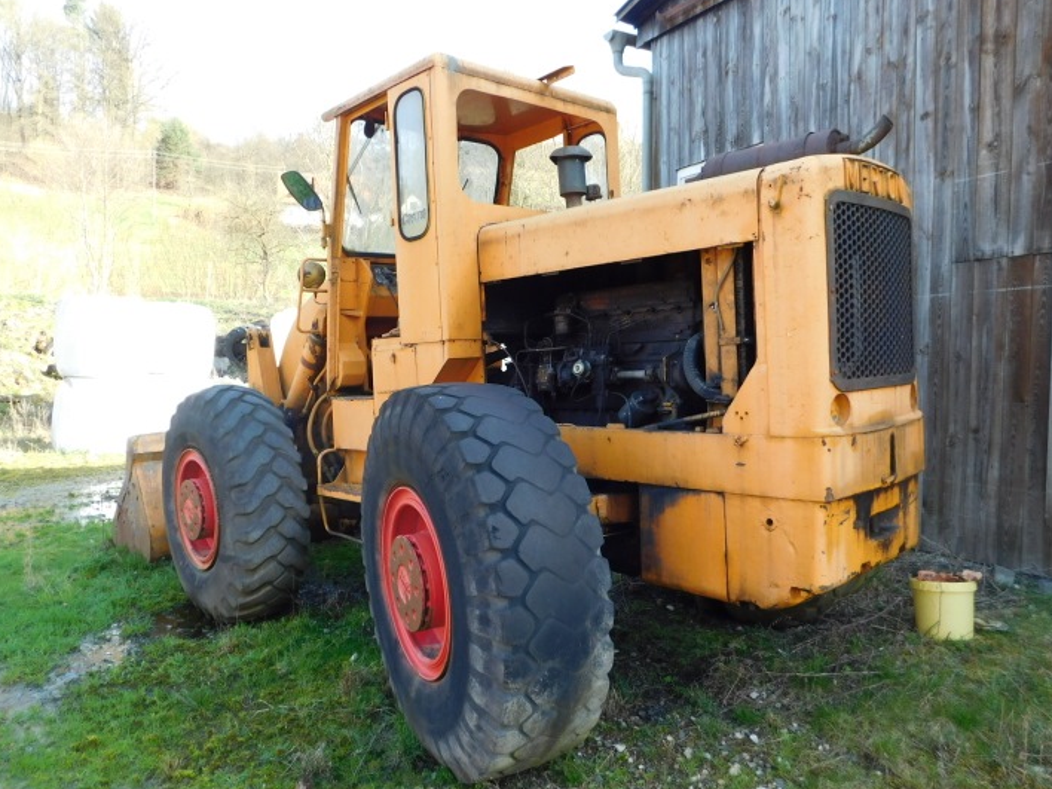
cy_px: 403
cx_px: 490
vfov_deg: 53.1
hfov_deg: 67.2
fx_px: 790
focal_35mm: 26
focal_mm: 4
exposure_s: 1/160
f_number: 3
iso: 125
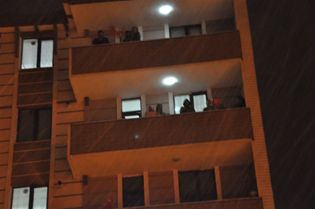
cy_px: 104
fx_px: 682
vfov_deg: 17.5
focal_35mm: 78
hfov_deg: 26.0
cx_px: 158
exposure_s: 1/5
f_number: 5
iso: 3200
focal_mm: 52
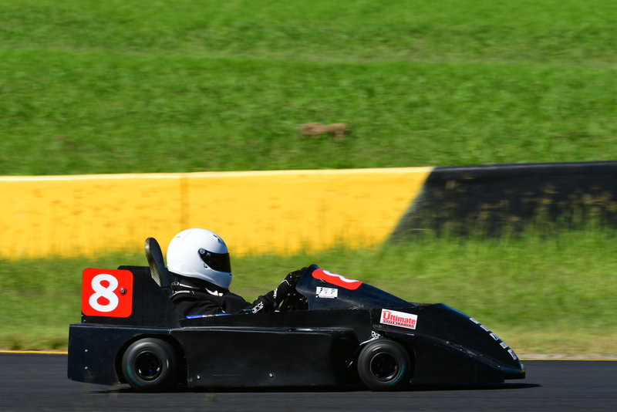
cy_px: 206
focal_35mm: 360
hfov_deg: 5.7
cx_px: 308
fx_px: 6172
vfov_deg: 3.8
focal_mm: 240
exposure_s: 1/640
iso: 500
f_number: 13
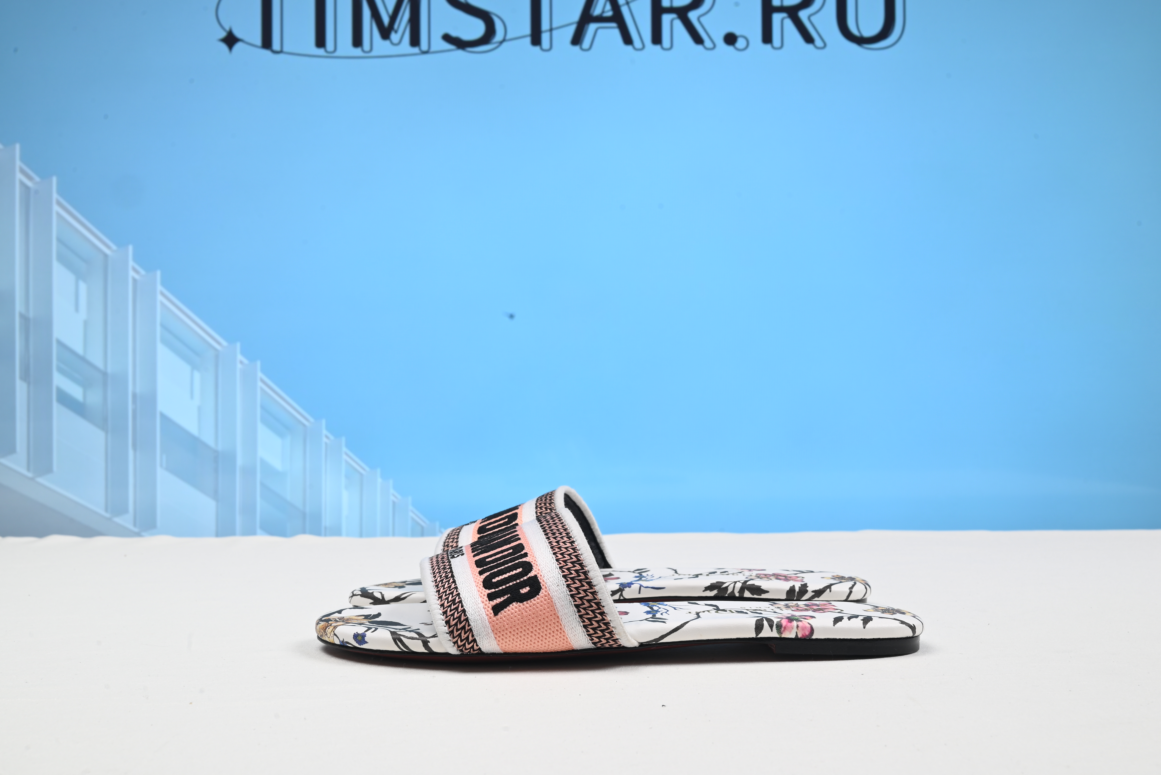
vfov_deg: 33.4
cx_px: 580
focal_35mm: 40
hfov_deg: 48.4
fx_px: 1290
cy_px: 388
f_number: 16
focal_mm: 40
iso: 100
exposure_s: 1/2.5
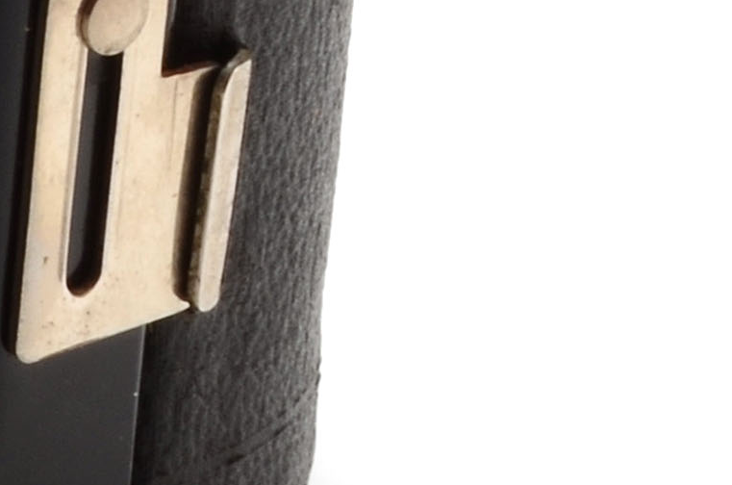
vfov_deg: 3.7
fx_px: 7487
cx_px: -1517
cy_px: 168
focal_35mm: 369
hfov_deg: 5.3
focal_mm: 38
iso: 100
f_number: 20
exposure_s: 1/160
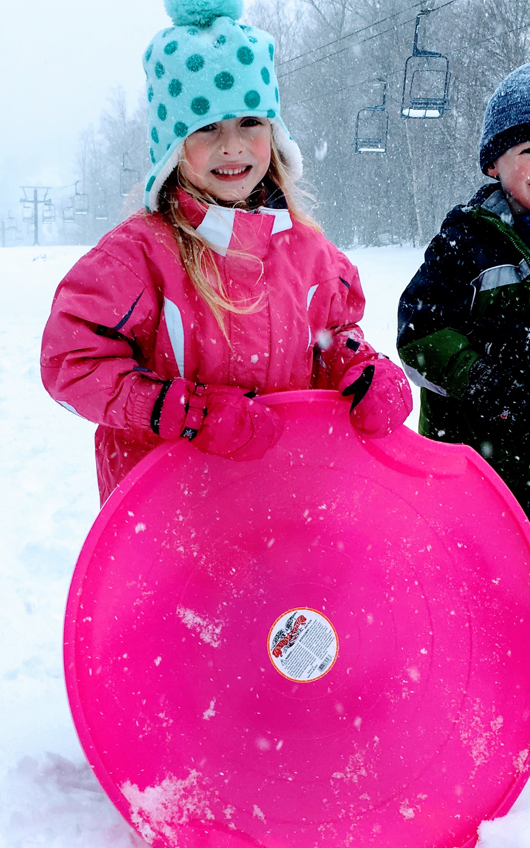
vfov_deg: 38.1
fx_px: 1225
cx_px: 251
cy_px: 471
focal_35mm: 53
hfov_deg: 24.4
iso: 25
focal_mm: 4.15
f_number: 2.2
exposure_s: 1/409
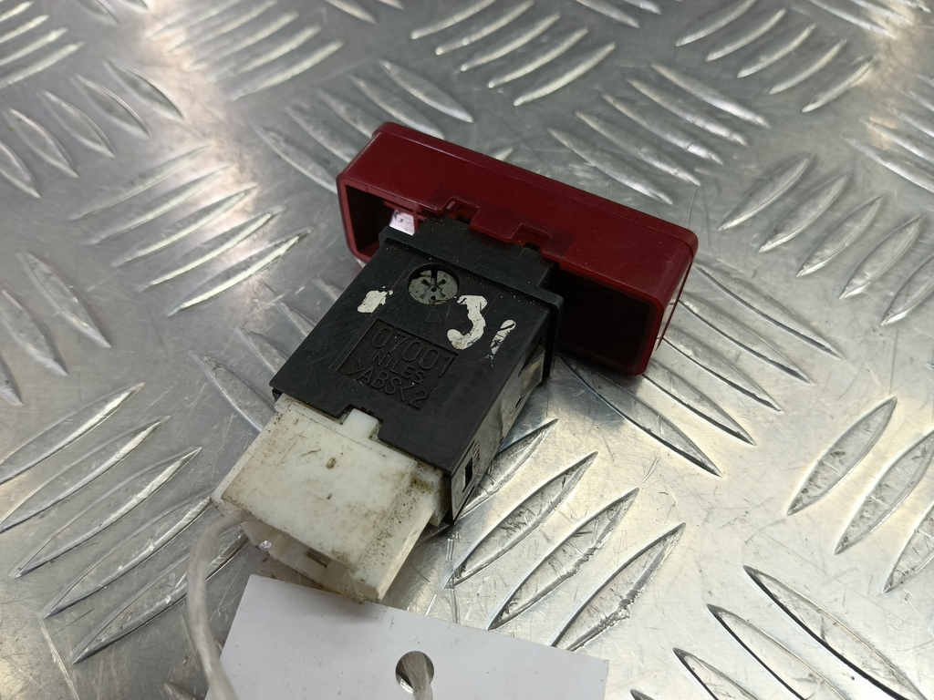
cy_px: 350
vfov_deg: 58.9
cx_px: 467
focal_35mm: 23
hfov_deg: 73.9
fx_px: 621
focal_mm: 4.11
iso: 105
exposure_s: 1/50
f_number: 1.6
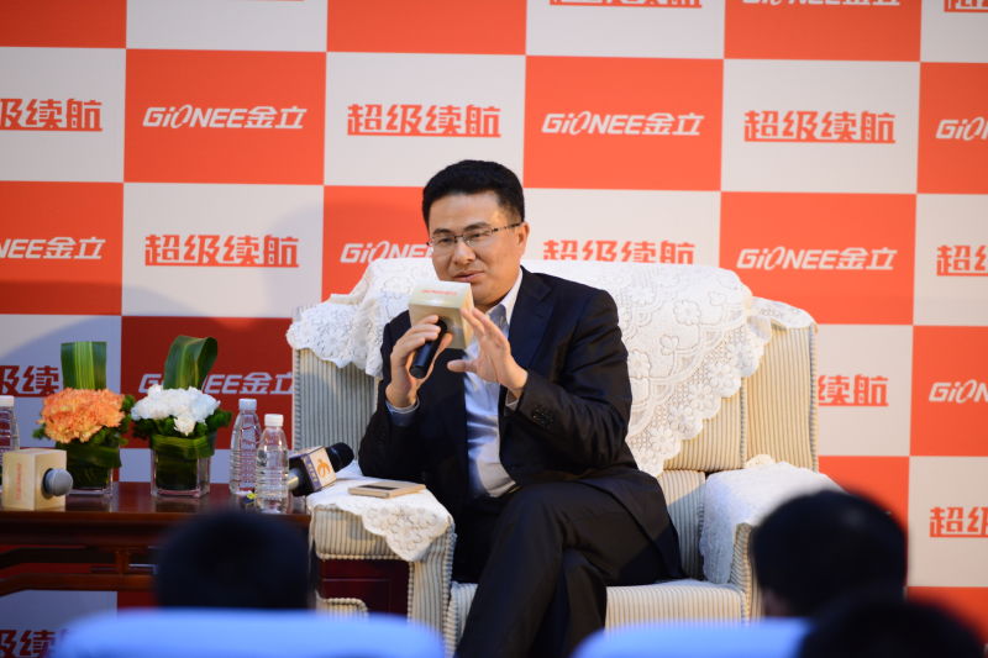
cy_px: 329
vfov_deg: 6.9
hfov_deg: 10.3
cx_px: 494
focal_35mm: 200
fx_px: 5487
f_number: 2.8
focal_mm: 200
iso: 1600
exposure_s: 1/100
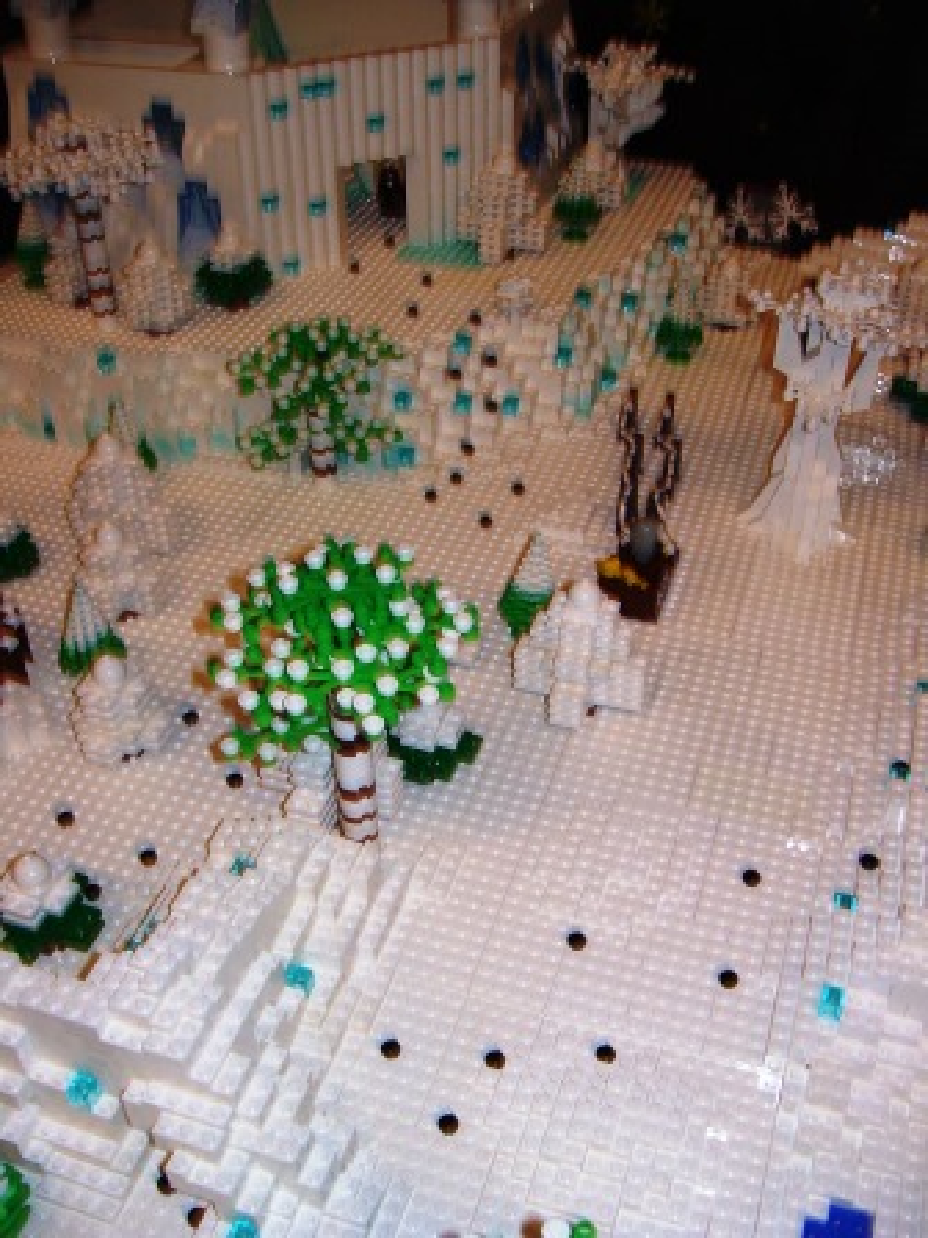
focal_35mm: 36
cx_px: 464
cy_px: 619
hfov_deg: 39.7
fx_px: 1287
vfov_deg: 51.4
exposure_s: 1/60
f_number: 2.7
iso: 80
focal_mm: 6
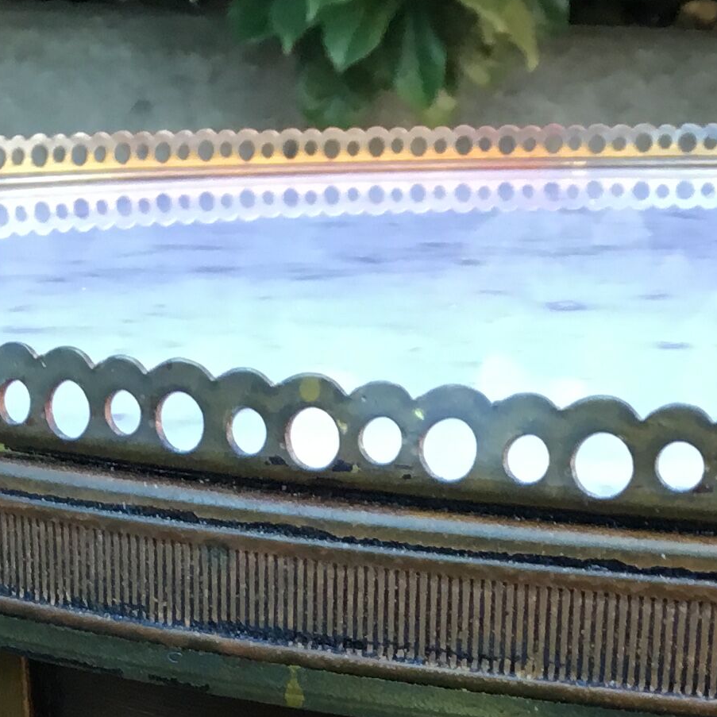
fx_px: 2320
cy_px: 877
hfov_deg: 17.6
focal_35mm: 99
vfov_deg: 16.8
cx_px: 422
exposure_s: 1/33
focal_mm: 3.3
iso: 32
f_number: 2.4
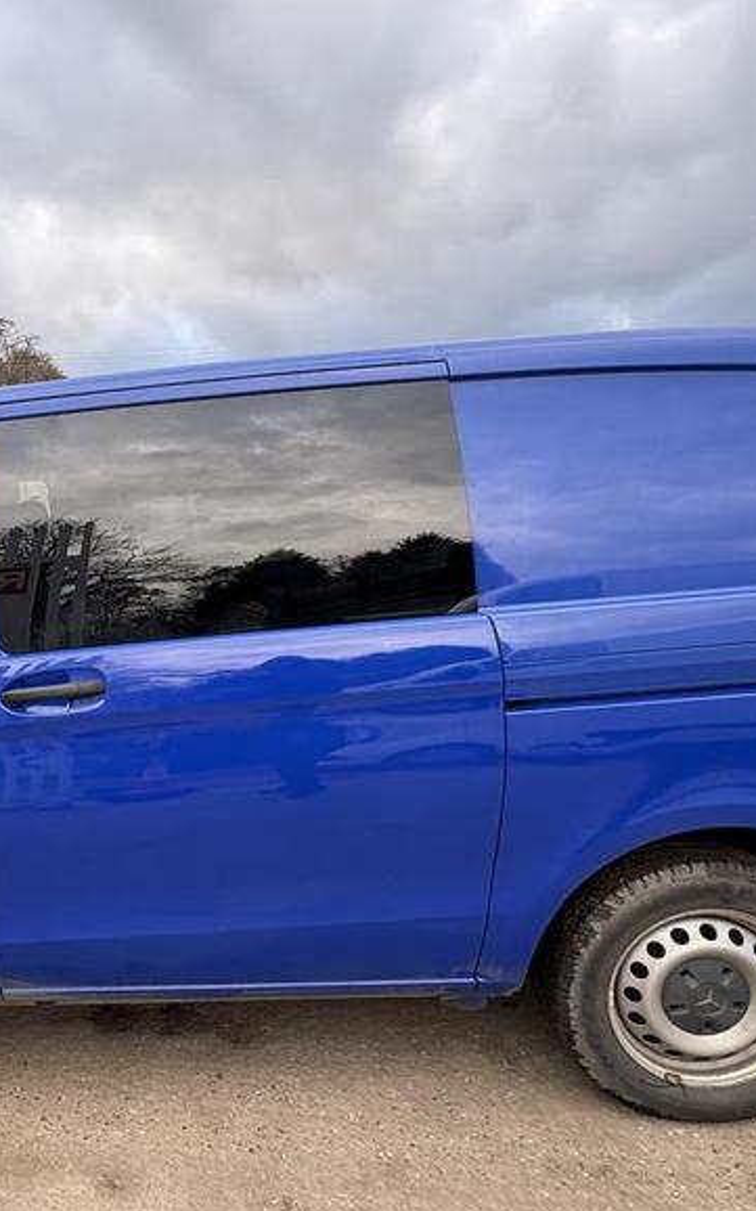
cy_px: 618
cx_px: 147
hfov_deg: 49.7
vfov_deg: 77.2
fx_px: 759
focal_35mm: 23
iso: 64
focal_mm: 2.22
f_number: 2.2
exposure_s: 1/99
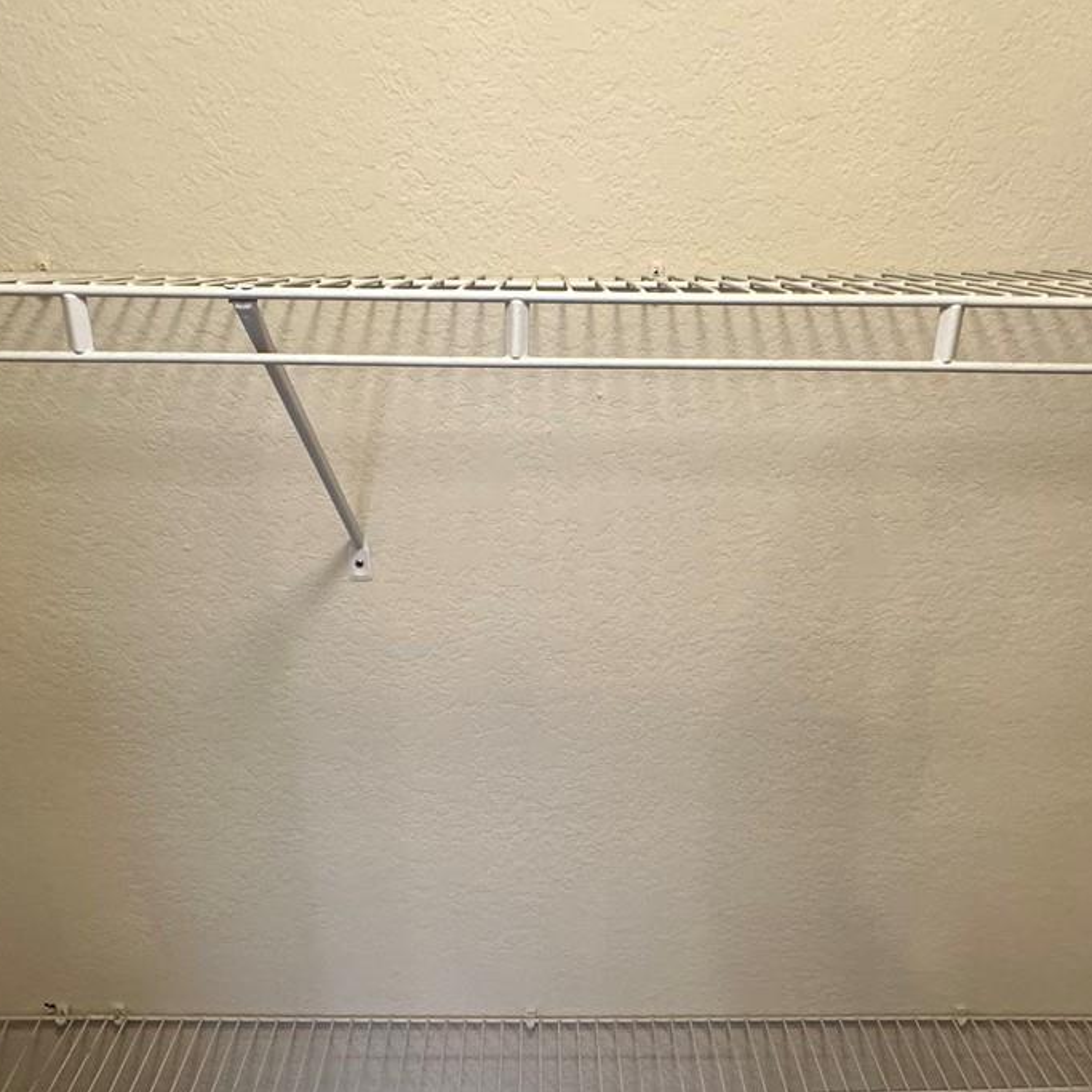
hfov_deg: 55.6
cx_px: 564
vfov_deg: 54.5
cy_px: 726
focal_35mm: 29
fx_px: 1035
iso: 250
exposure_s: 1/60
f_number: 2.2
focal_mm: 2.22
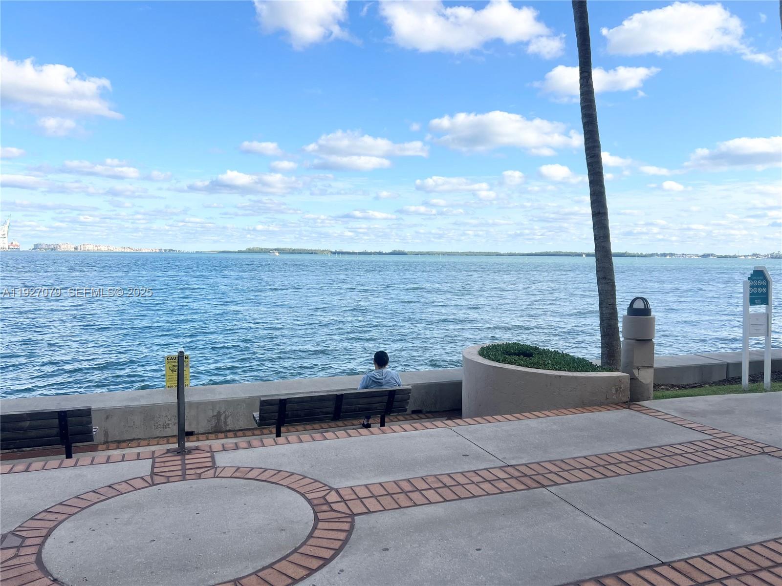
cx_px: 391
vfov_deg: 53.1
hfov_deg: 67.3
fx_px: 587
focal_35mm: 26
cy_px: 293
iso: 50
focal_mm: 5.7
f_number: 1.5
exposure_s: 1/4115
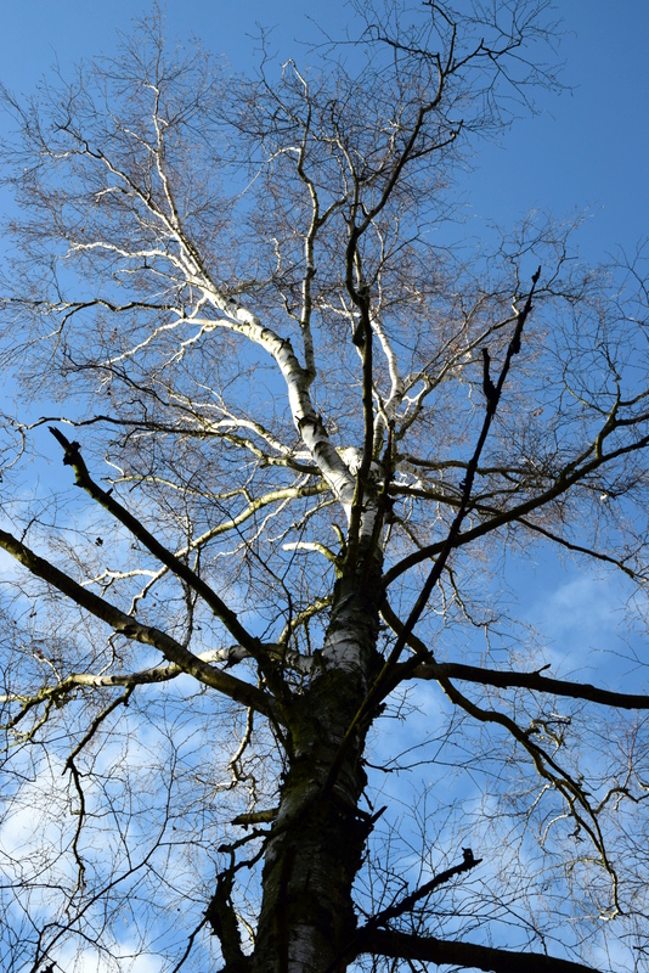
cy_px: 486
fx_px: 1945
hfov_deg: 18.9
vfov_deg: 28.1
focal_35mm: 72
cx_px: 324
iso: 400
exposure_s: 1/160
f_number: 9
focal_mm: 48
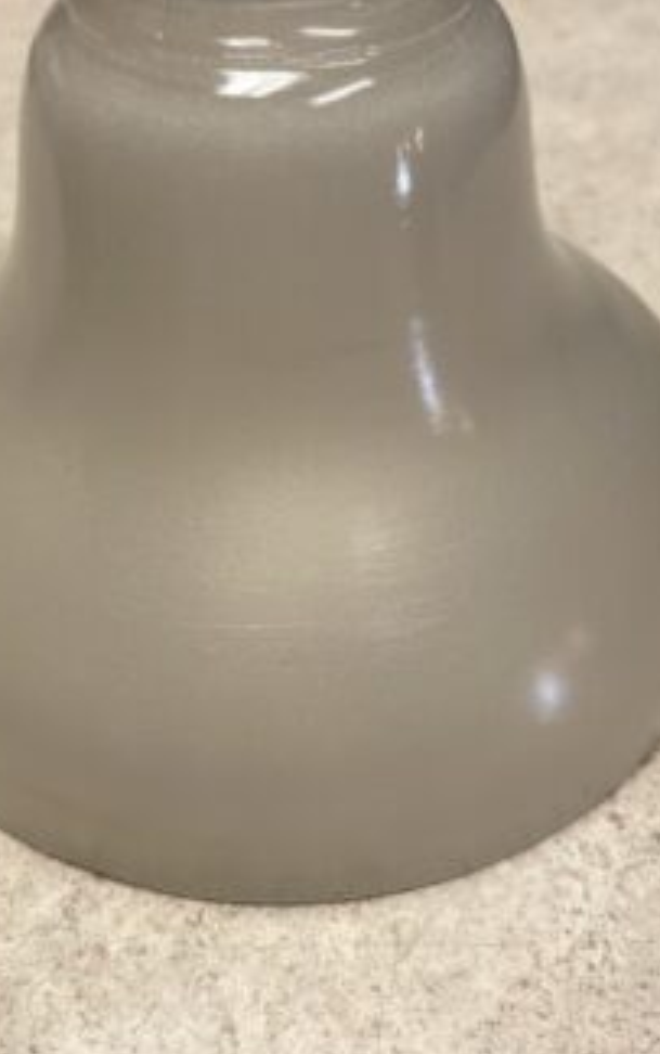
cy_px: 439
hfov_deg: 37.3
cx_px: 286
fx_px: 977
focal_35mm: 34
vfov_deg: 56.4
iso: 125
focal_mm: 4.2
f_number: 1.6
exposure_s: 1/120
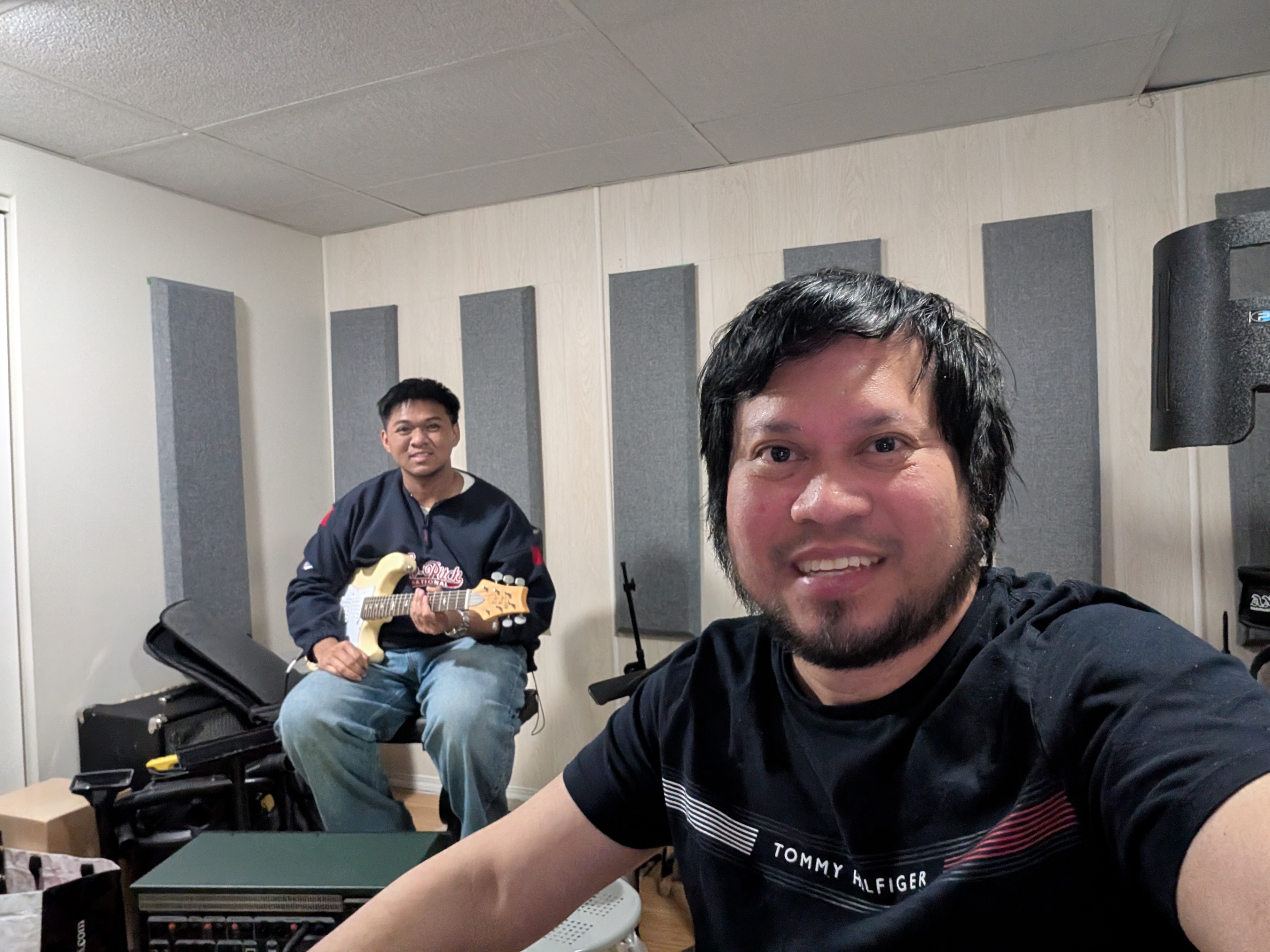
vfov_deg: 63.4
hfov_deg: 79.0
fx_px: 770
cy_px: 476
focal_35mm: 21
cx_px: 635
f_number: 2.2
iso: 1240
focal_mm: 2.74
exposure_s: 1/15
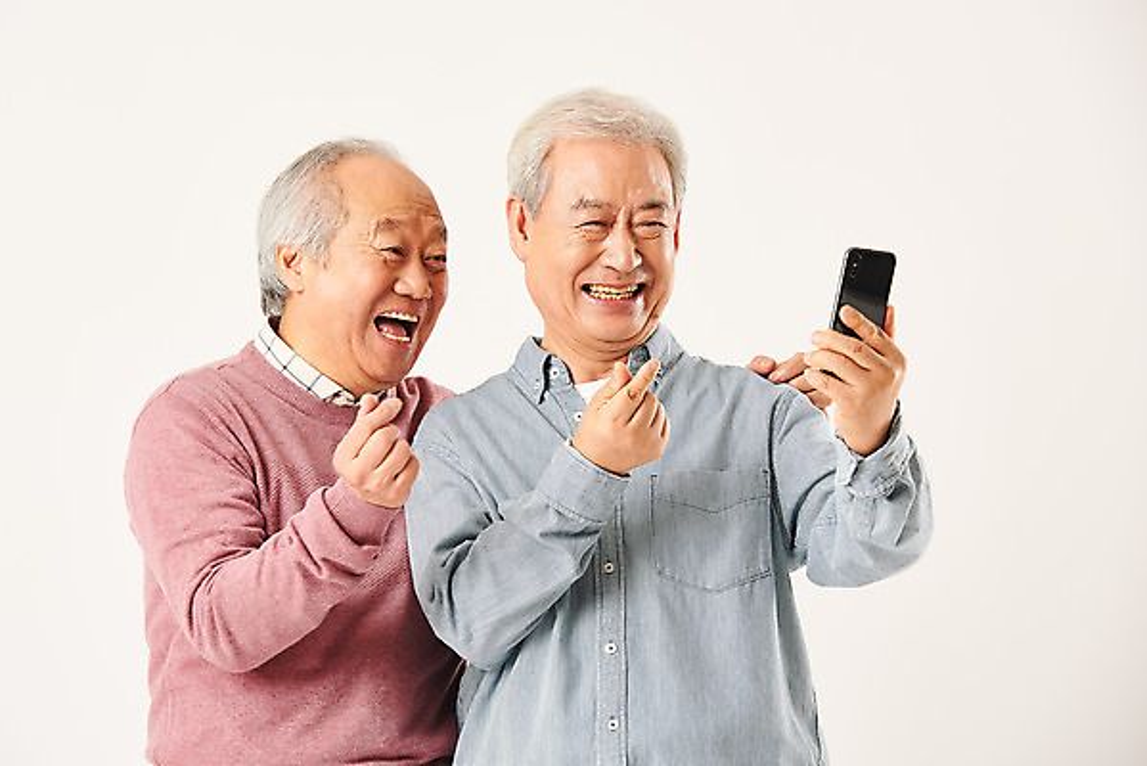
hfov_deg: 12.1
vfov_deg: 8.1
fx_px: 5419
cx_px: 574
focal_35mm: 170
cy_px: 383
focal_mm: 170
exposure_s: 1/125
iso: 100
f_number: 8
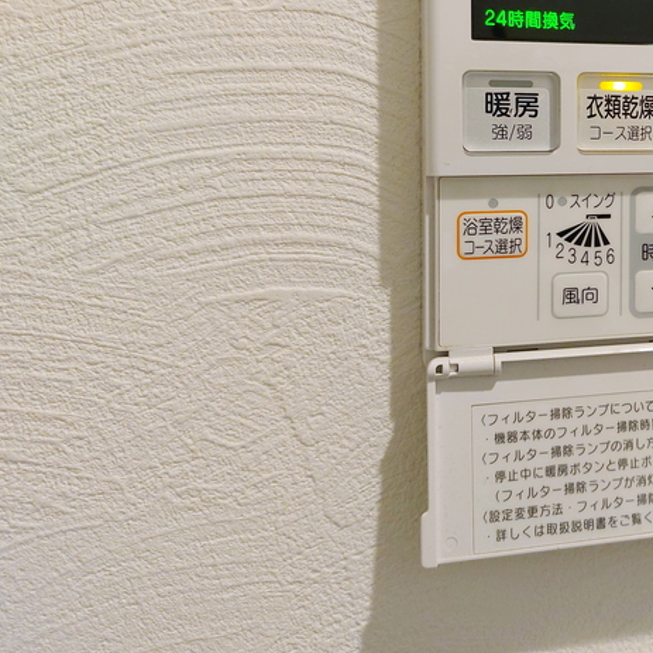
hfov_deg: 34.9
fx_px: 939
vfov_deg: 37.5
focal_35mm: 44
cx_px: 650
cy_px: 171
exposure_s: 1/24
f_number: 1.8
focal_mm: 5.23
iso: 80
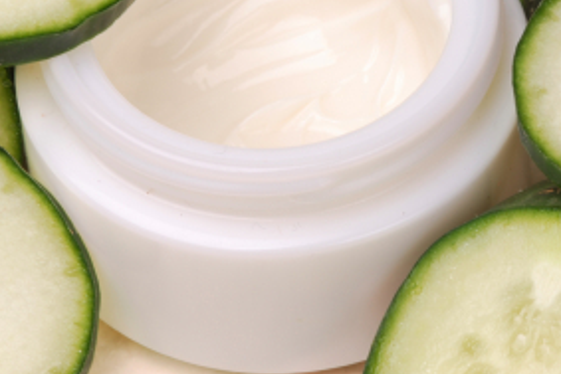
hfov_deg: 8.7
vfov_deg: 5.8
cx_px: 343
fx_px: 3675
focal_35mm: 236
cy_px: 106
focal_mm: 105
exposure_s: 1/60
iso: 100
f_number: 22
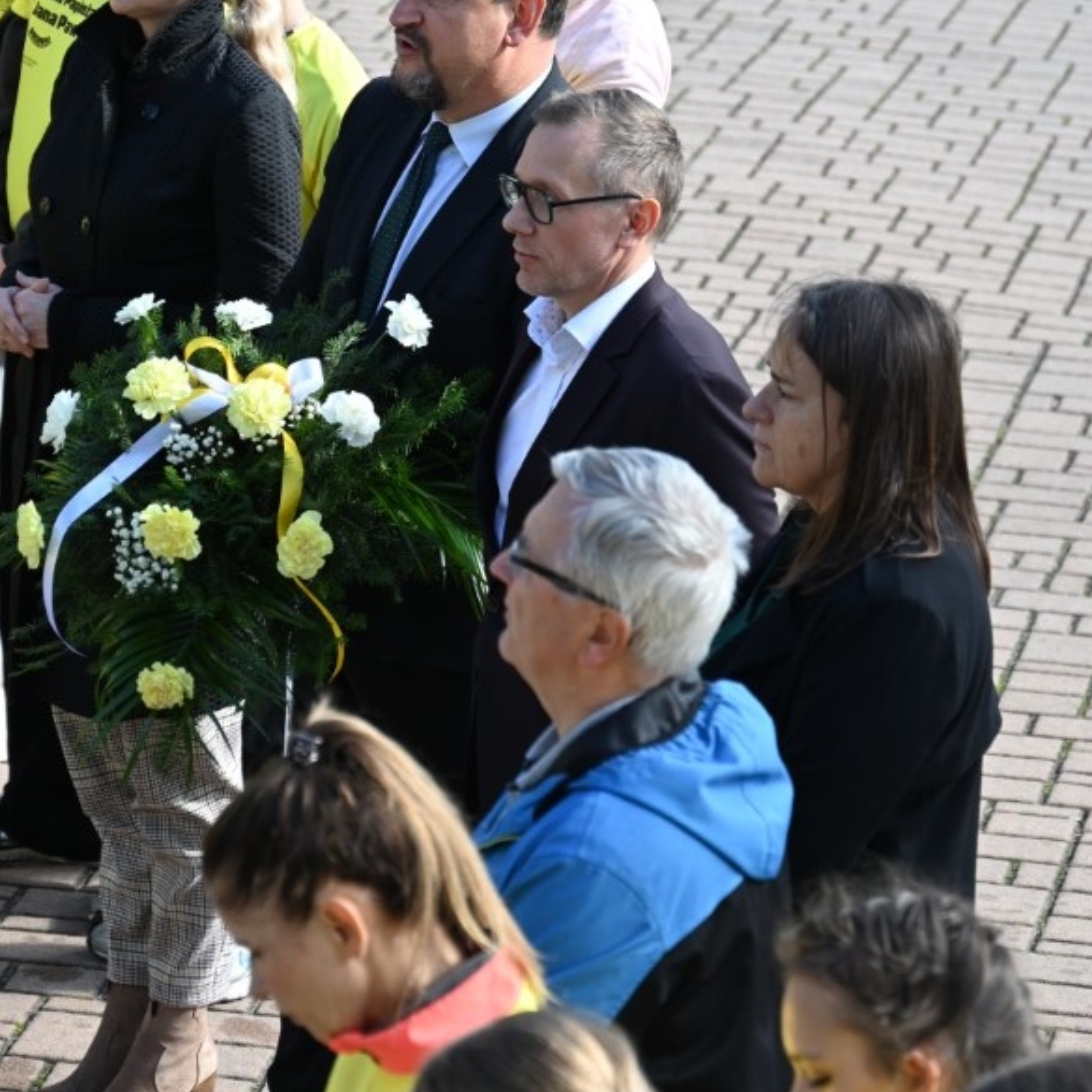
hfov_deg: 8.1
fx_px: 7709
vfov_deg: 8.1
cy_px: 241
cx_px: 419
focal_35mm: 216
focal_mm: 135
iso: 280
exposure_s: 1/250
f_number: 6.3
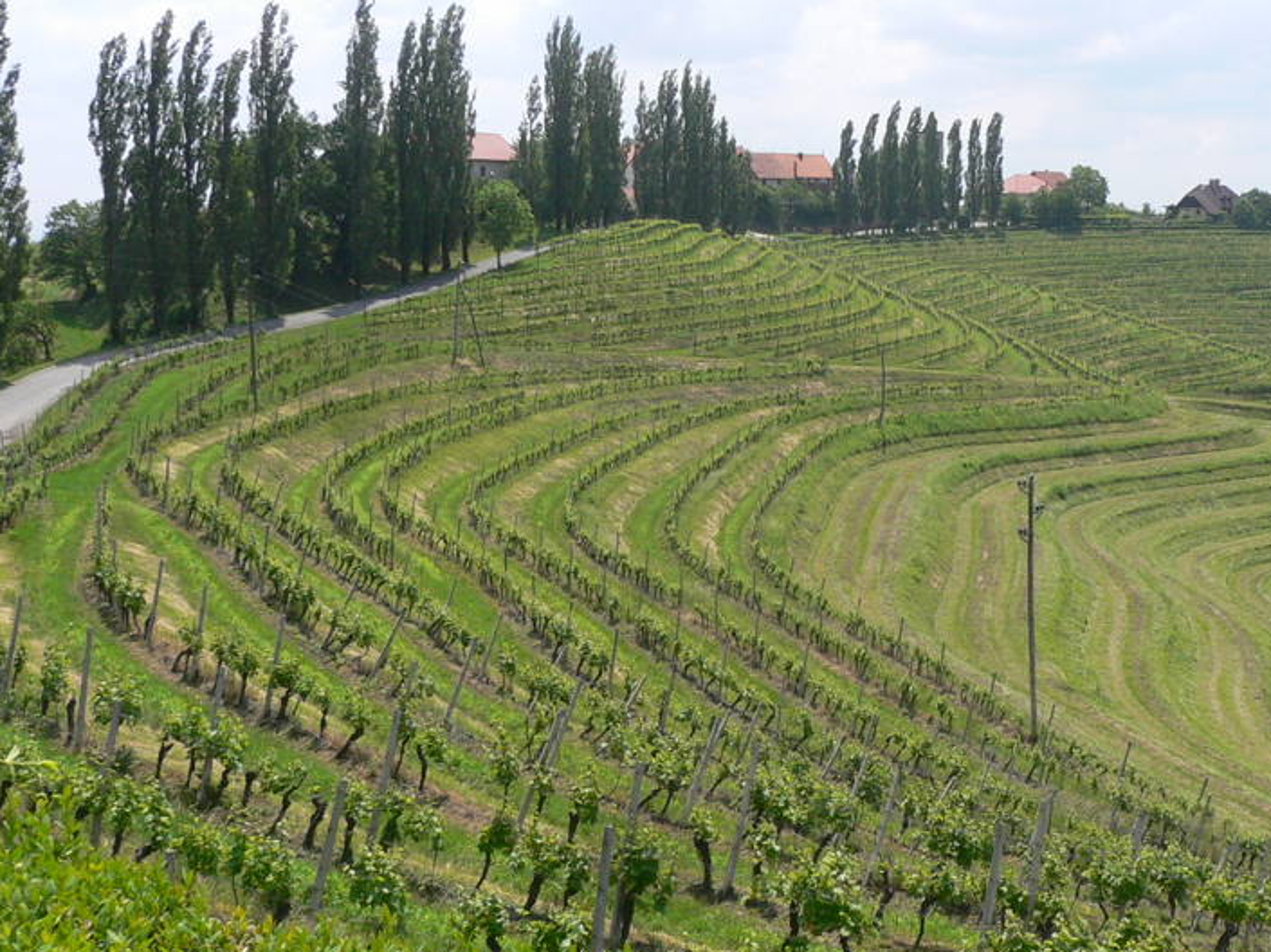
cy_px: 472
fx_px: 1945
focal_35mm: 53
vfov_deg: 27.5
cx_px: 803
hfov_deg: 36.0
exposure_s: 1/320
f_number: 5.6
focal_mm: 5.8
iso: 80
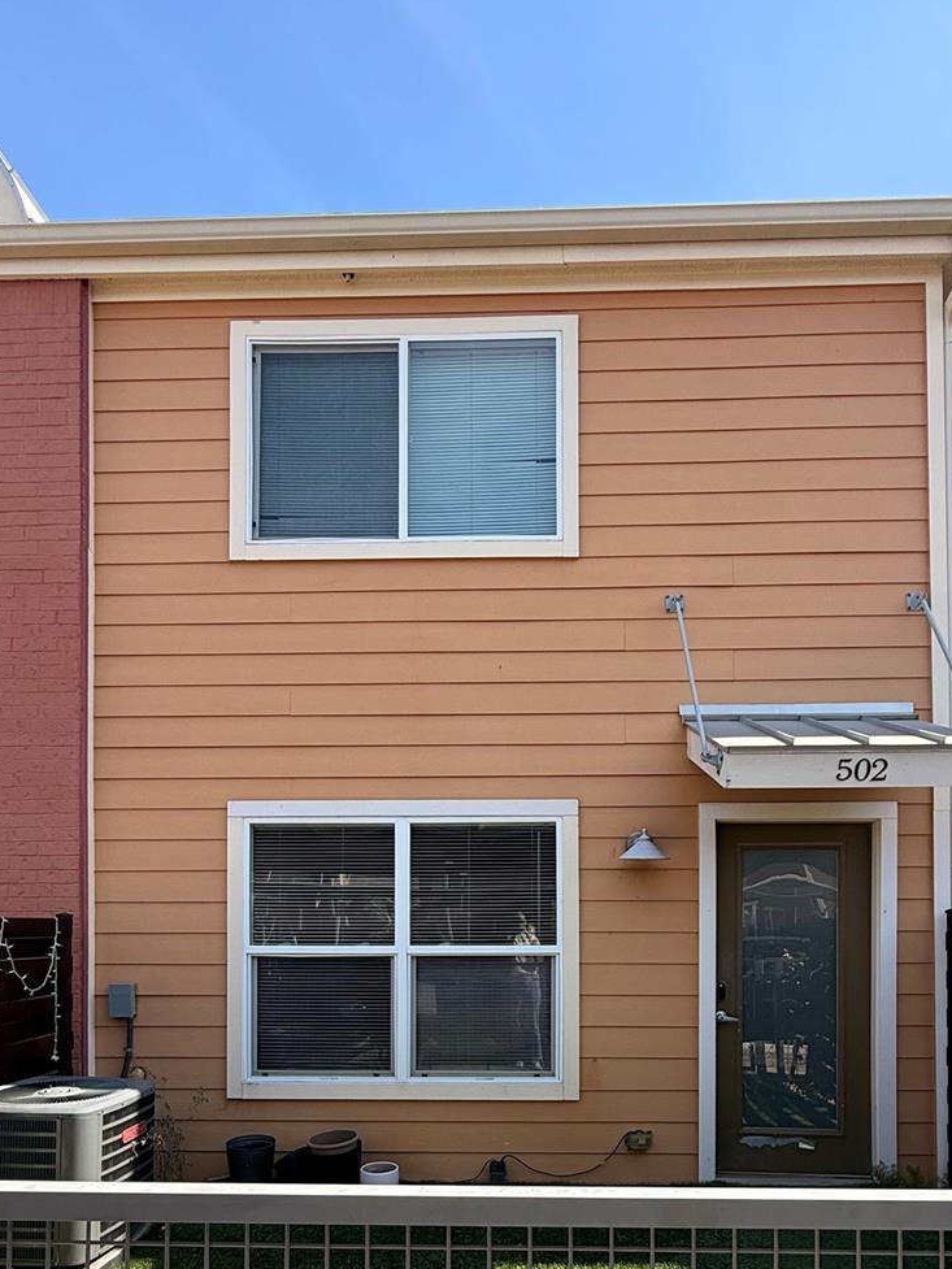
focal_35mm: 22
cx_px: 503
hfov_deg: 61.1
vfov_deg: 71.9
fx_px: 807
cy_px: 927
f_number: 2.2
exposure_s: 1/554
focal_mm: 2.22
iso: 50
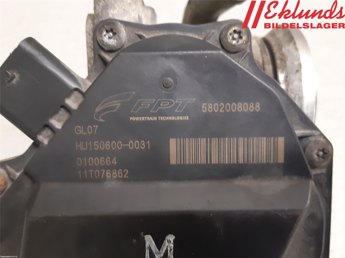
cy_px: 129
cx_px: 172
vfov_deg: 53.1
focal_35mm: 26
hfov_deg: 67.3
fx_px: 259
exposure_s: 1/33
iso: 250
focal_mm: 3.93
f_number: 1.7
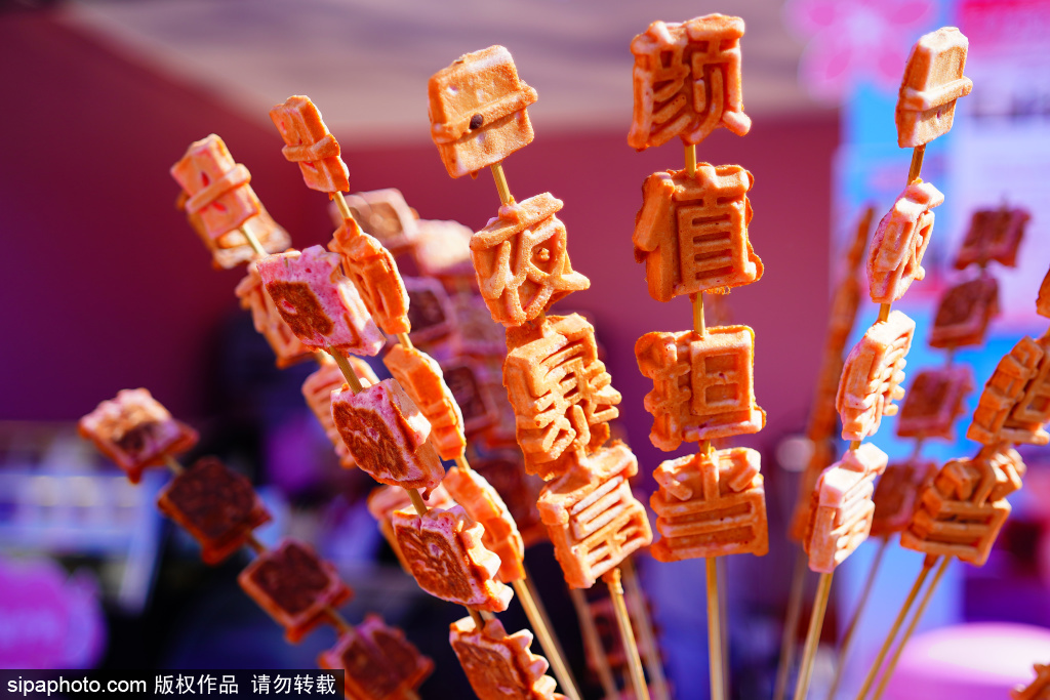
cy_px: 350
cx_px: 525
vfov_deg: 33.4
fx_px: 1167
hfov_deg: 48.5
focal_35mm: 40
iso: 100
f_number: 2
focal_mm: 40
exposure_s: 1/2000
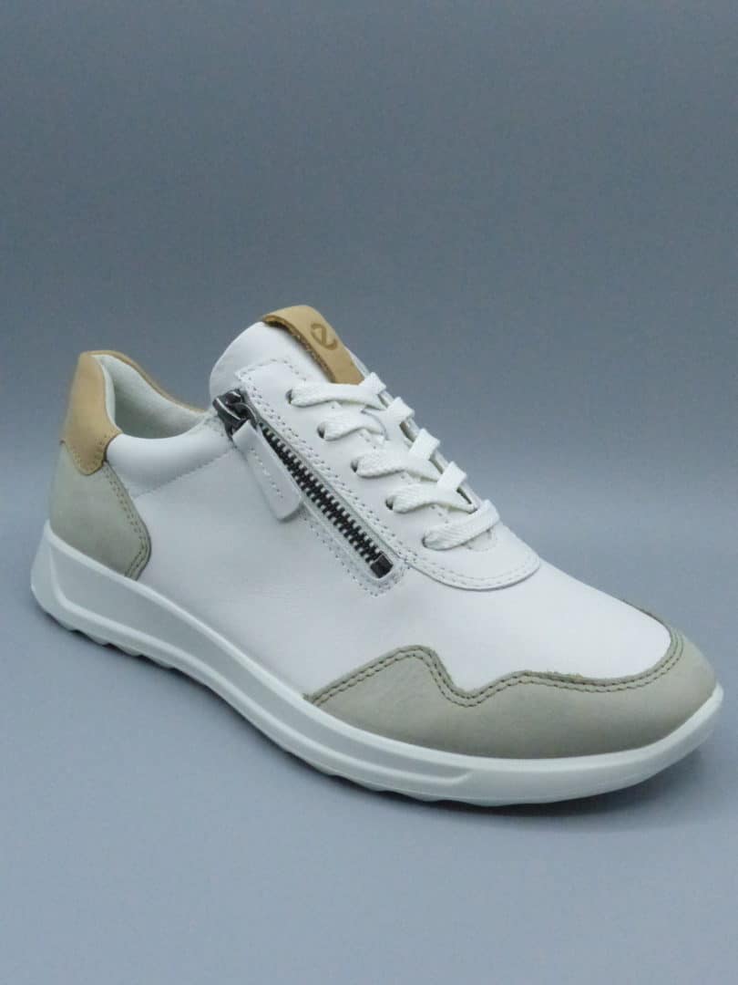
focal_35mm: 34
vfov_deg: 54.0
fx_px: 966
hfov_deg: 41.8
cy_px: 492
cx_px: 369
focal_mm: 6
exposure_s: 1/1600
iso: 1600
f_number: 6.3
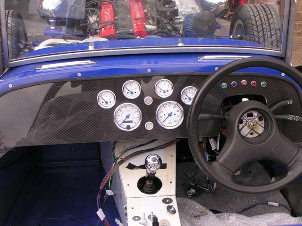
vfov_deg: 24.4
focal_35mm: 60
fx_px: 523
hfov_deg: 32.2
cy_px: 113
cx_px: 151
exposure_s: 1/200
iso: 50
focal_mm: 9.2
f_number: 5
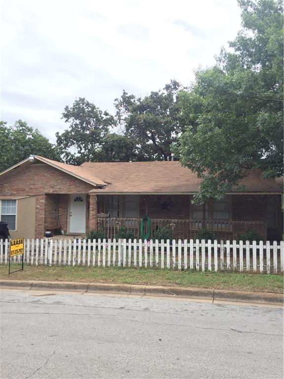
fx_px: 317
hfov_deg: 48.2
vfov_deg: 61.7
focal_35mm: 29
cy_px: 190
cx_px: 142
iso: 32
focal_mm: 4.15
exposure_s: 1/565
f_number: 2.2
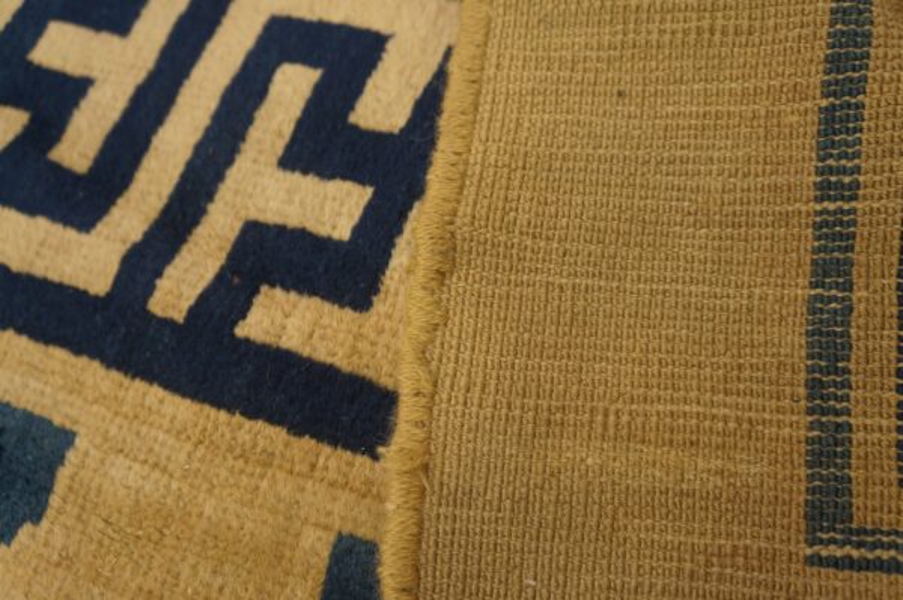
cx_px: 452
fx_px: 865
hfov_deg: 55.1
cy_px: 300
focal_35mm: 34
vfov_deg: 38.3
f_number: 4
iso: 640
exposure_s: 1/60
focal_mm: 23
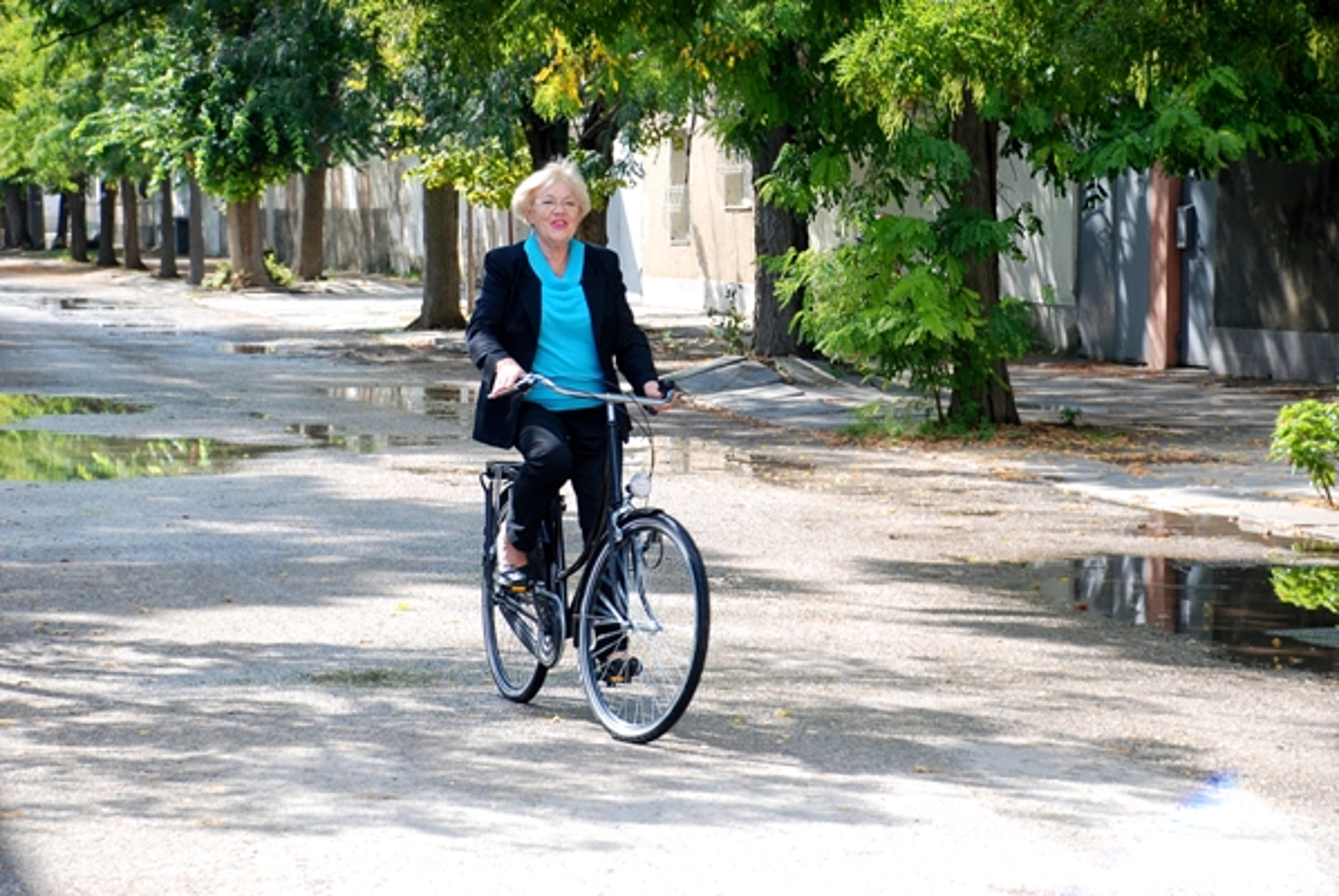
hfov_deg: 18.2
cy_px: 448
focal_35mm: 112
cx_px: 670
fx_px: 4188
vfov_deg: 12.2
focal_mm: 75
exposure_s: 1/160
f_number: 5.6
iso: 200
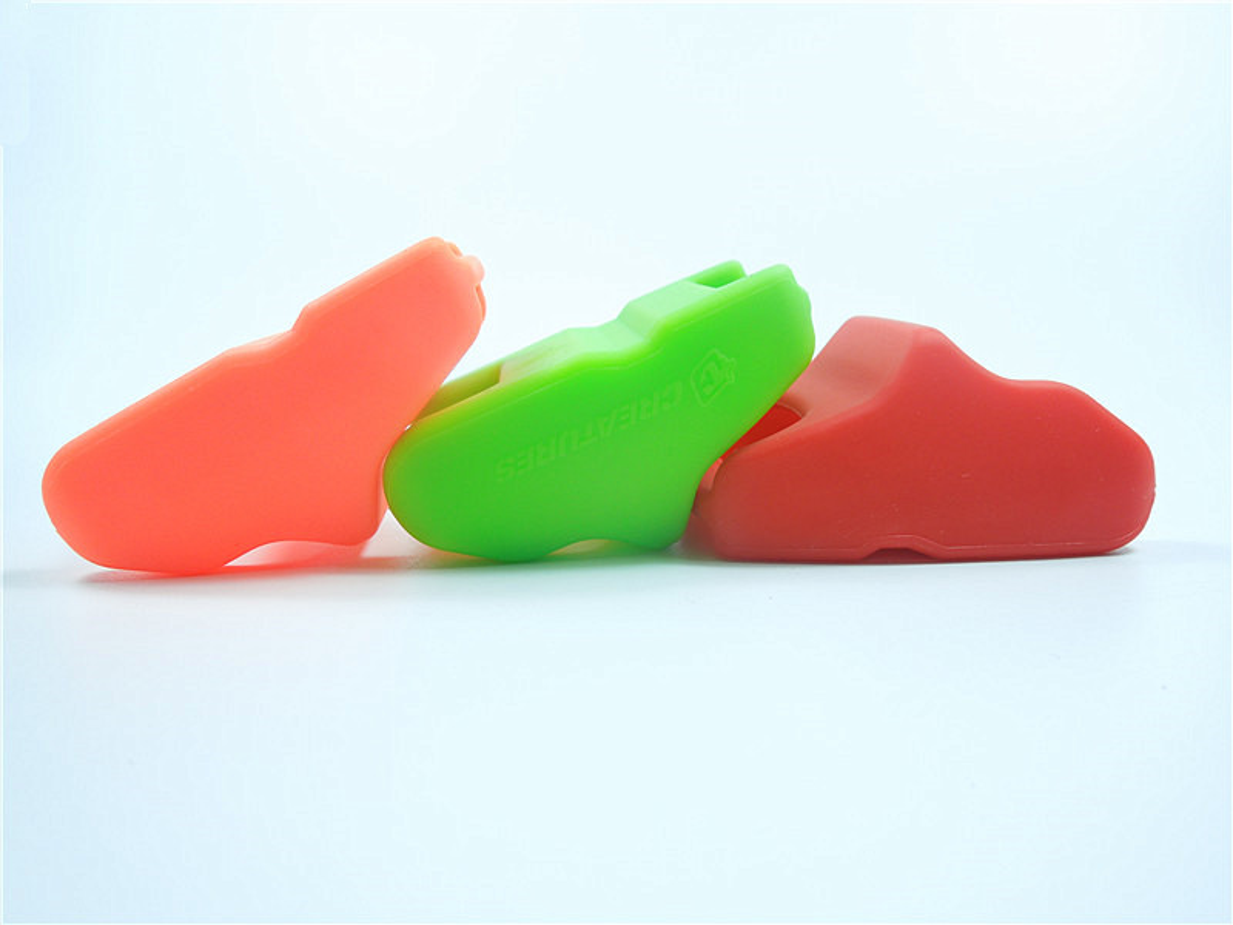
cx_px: 616
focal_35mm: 31
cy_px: 462
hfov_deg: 58.4
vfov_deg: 45.4
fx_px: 1104
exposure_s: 1/50
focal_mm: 5.6
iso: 100
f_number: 3.6
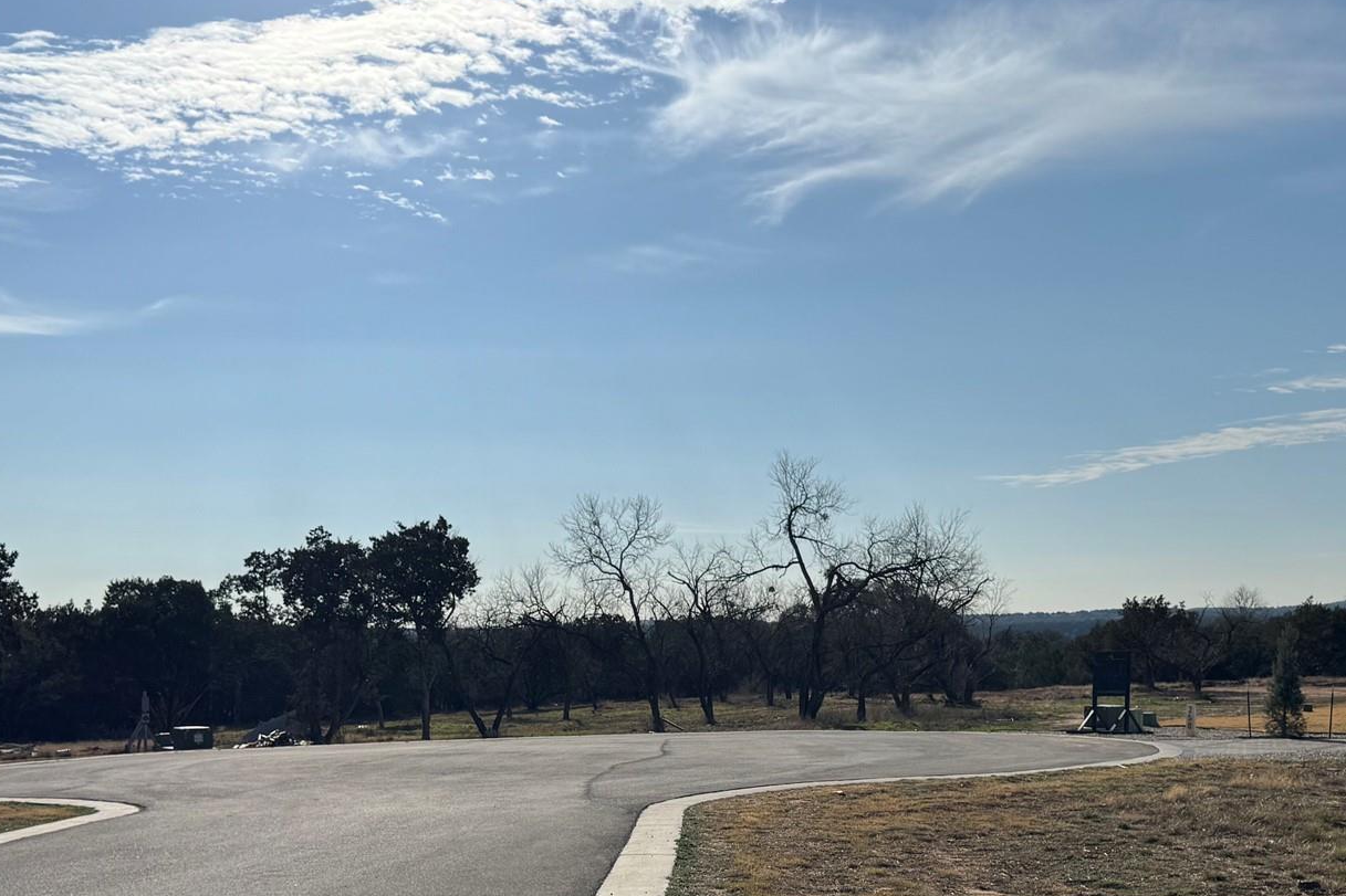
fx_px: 1570
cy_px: 746
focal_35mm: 42
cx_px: 805
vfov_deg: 30.9
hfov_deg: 46.2
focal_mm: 6.76
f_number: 1.78
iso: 50
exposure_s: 1/12346
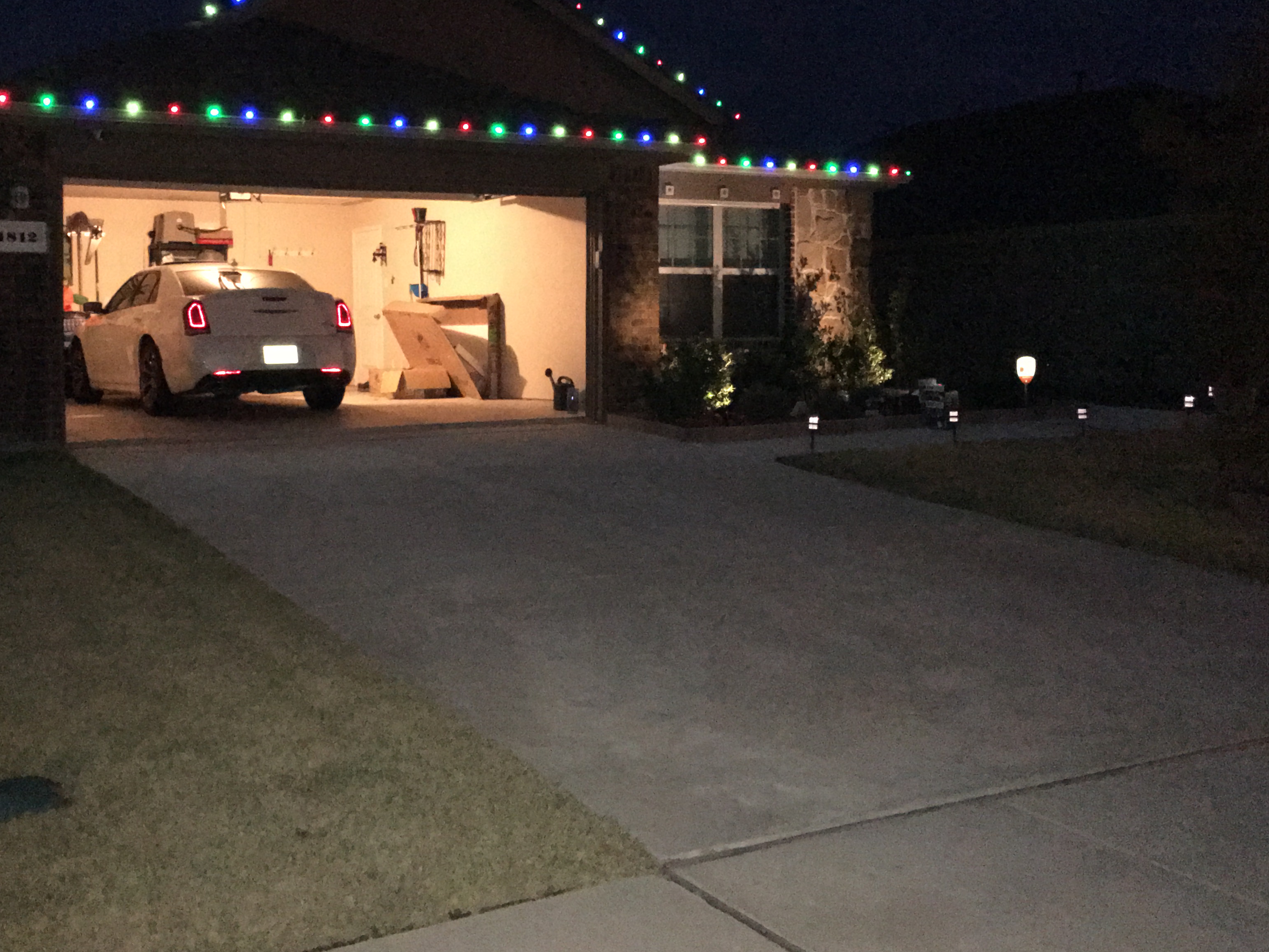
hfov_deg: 48.6
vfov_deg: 37.6
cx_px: 501
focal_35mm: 38
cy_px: 377
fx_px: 1393
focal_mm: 4.15
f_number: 2.2
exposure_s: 1/16
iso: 1250
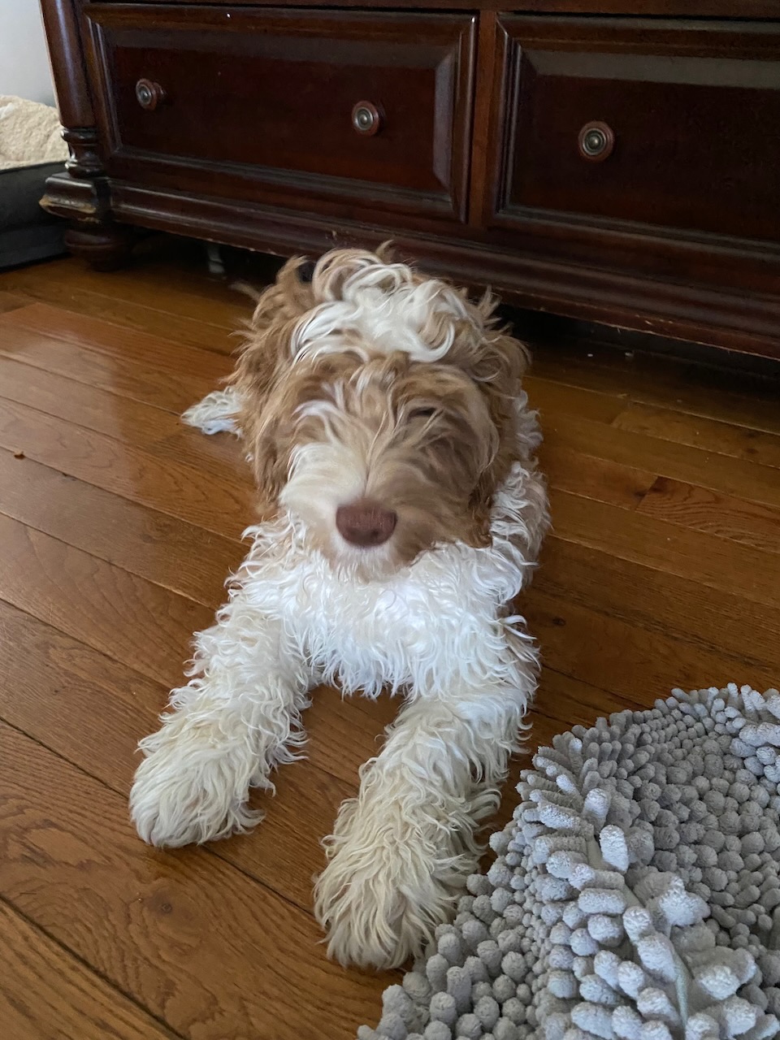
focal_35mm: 26
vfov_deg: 67.3
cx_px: 390
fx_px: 781
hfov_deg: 53.1
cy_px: 520
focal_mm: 4.25
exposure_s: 1/30
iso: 800
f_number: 1.8
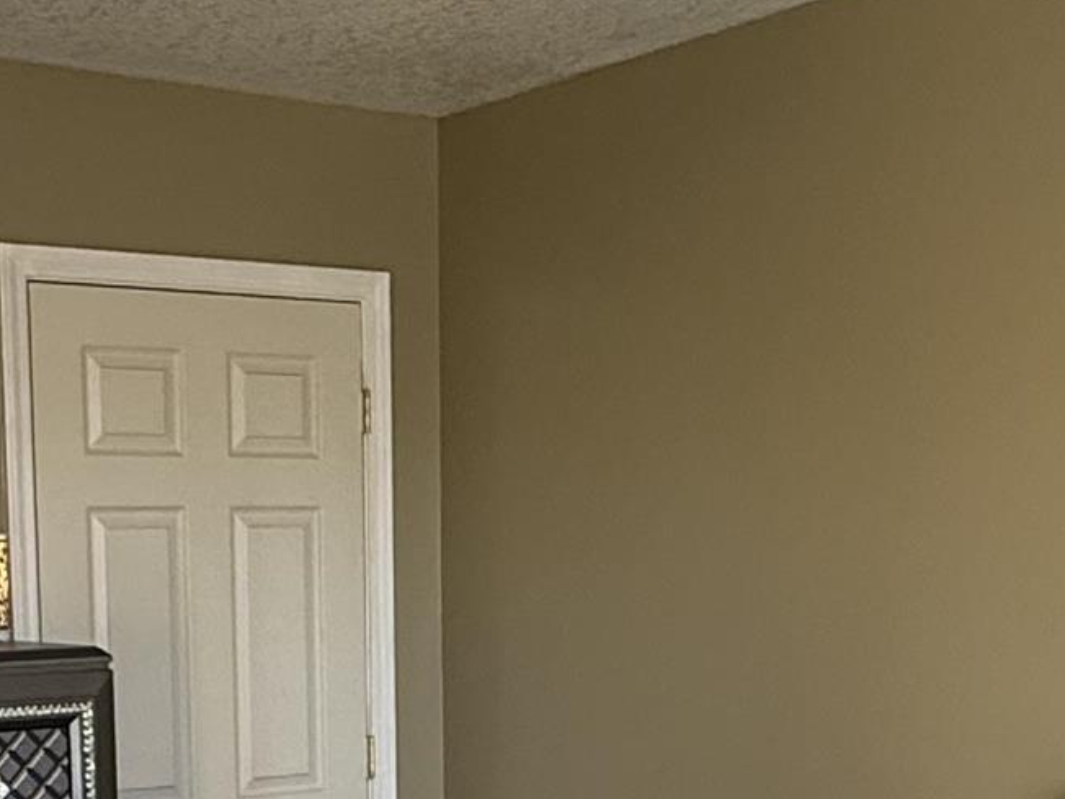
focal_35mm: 66
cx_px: 413
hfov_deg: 29.3
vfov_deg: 21.4
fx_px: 2031
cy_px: 825
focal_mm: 2.22
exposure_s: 1/60
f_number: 2.2
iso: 250
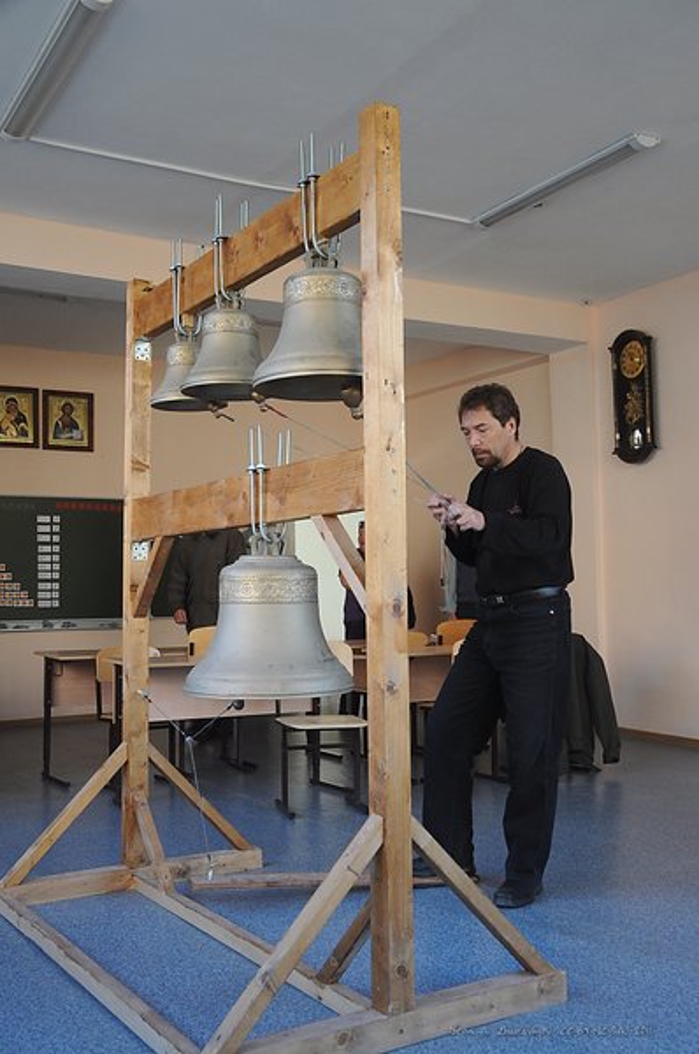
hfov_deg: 36.8
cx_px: 350
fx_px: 1052
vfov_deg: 53.2
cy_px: 527
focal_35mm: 36
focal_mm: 24
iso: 640
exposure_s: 1/30
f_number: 8
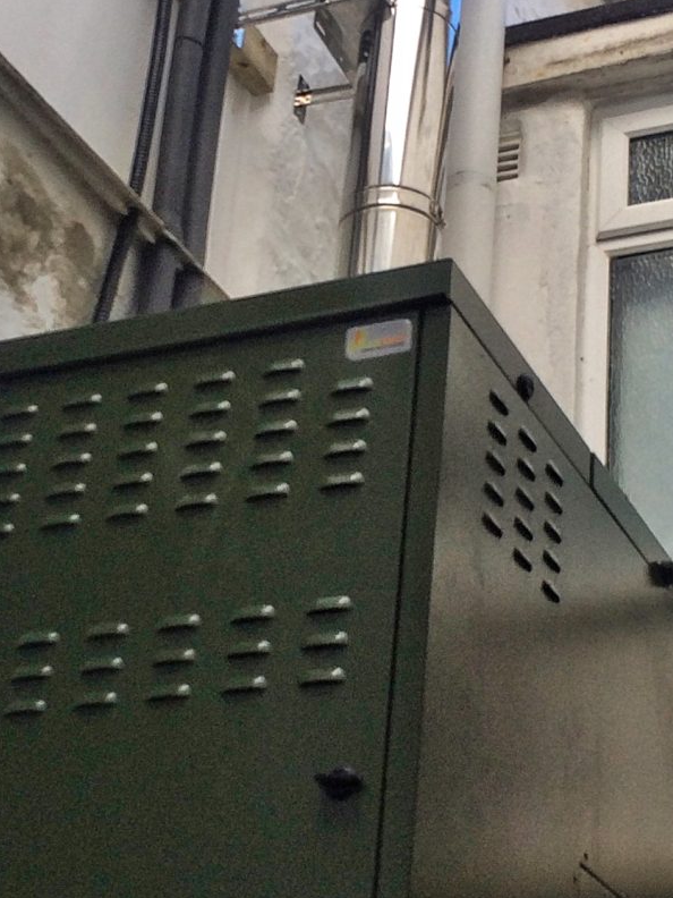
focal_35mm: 75
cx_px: 265
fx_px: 1944
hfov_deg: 19.6
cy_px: 447
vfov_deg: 26.0
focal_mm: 4.15
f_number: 2.2
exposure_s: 1/339
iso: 32
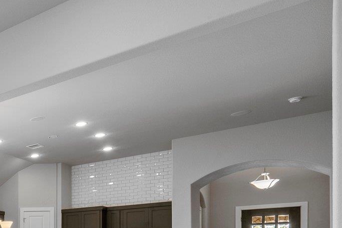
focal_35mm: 39
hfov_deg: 29.6
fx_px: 371
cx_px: -168
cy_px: 263
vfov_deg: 30.0
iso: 400
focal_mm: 13
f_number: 11
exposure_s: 1/2.5
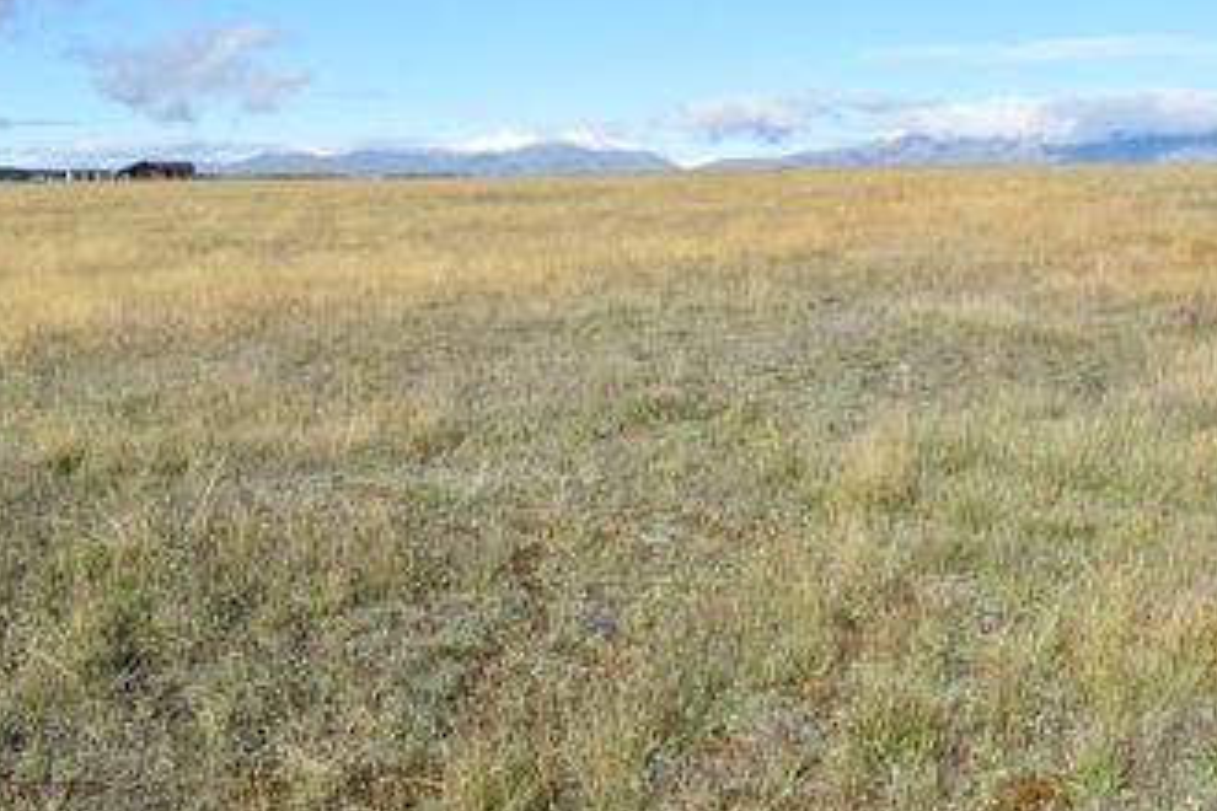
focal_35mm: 47
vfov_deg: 28.4
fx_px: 1589
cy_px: 253
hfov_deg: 41.9
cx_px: 586
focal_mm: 22
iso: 200
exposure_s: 1/400
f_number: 10
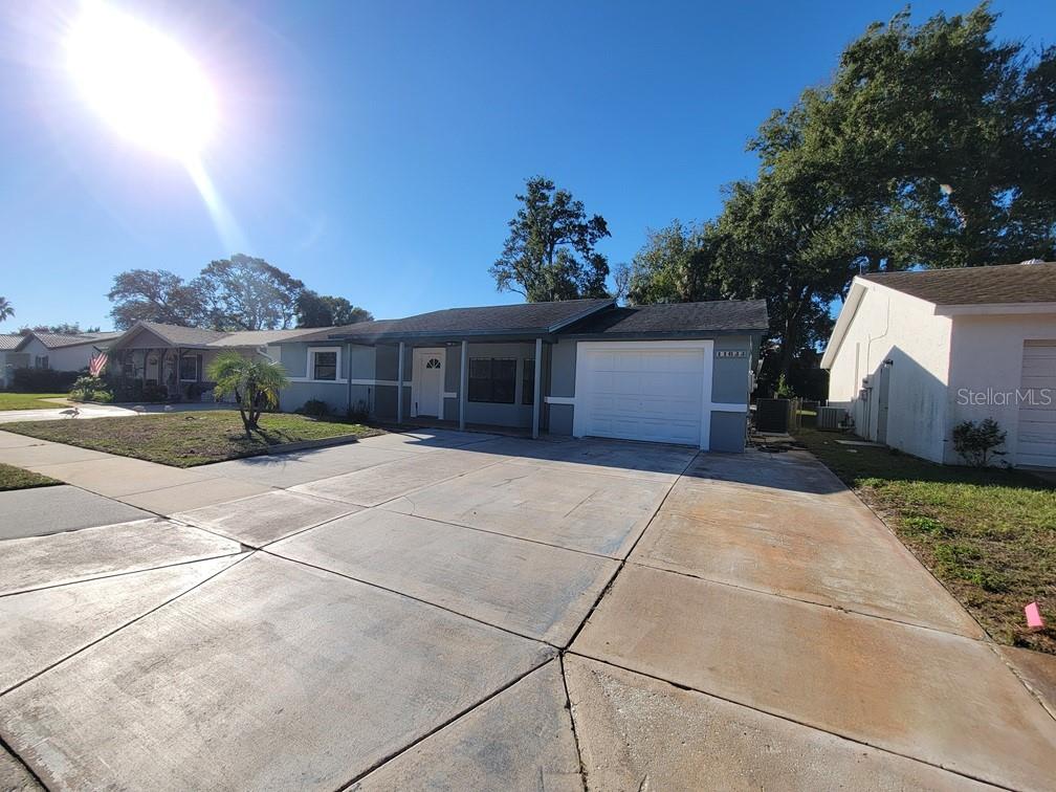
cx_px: 528
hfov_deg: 106.2
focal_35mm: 13
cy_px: 396
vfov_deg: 89.9
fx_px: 397
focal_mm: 2.2
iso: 50
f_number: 2.2
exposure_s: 1/2000
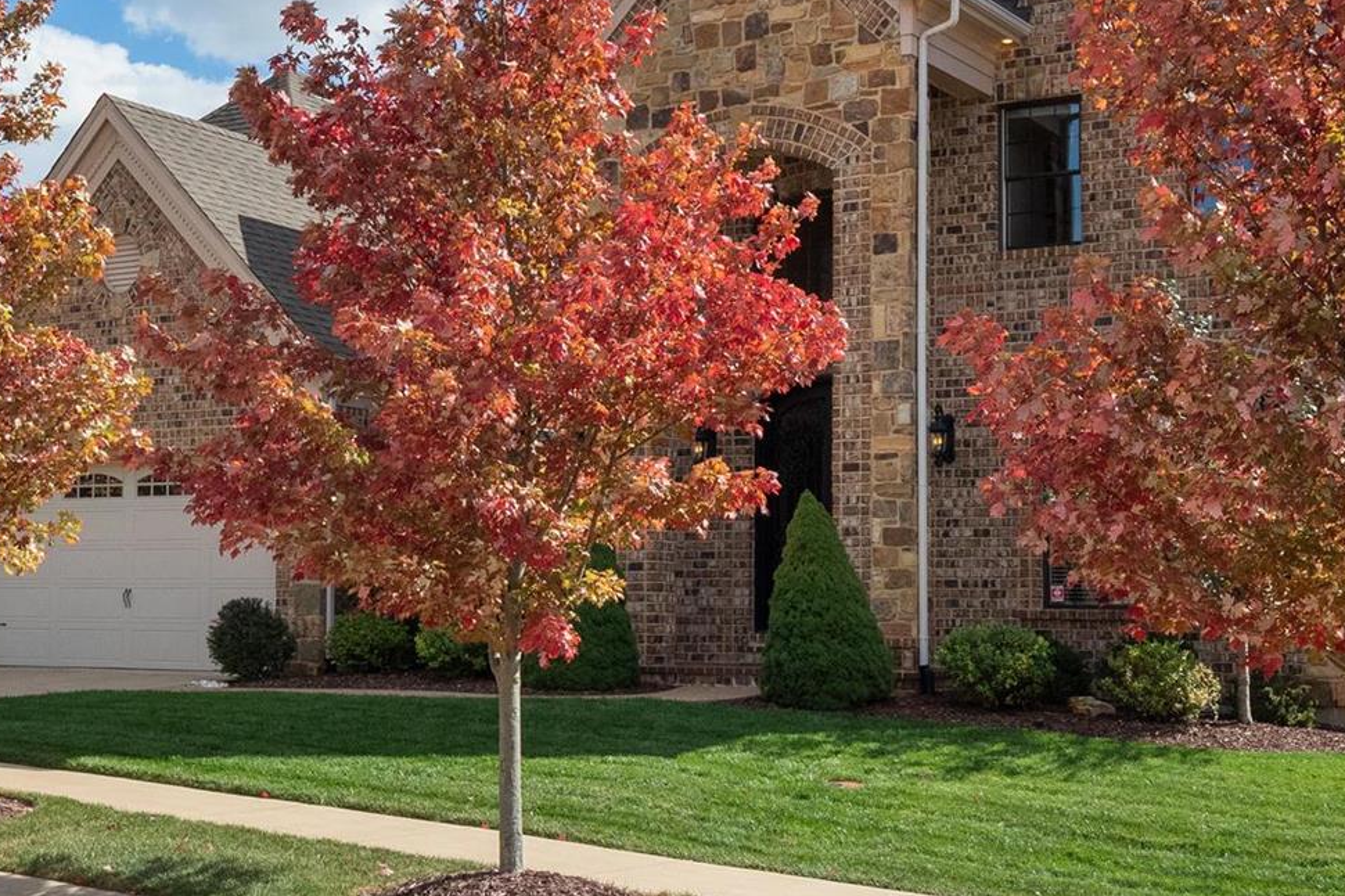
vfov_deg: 24.1
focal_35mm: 56
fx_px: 2092
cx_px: 603
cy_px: 328
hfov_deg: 35.6
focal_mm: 17
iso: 400
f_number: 8
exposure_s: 1/1000
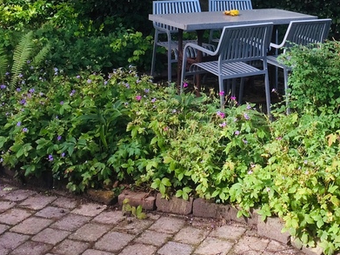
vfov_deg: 18.8
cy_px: -2
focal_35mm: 76
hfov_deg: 25.4
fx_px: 746
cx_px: 253
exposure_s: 1/406
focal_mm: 4.15
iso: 32
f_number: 2.2
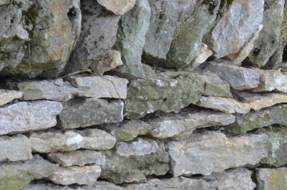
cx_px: 276
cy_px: 162
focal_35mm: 166
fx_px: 1321
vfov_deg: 8.2
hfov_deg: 12.3
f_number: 5.6
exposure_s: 1/125
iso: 220
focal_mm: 36
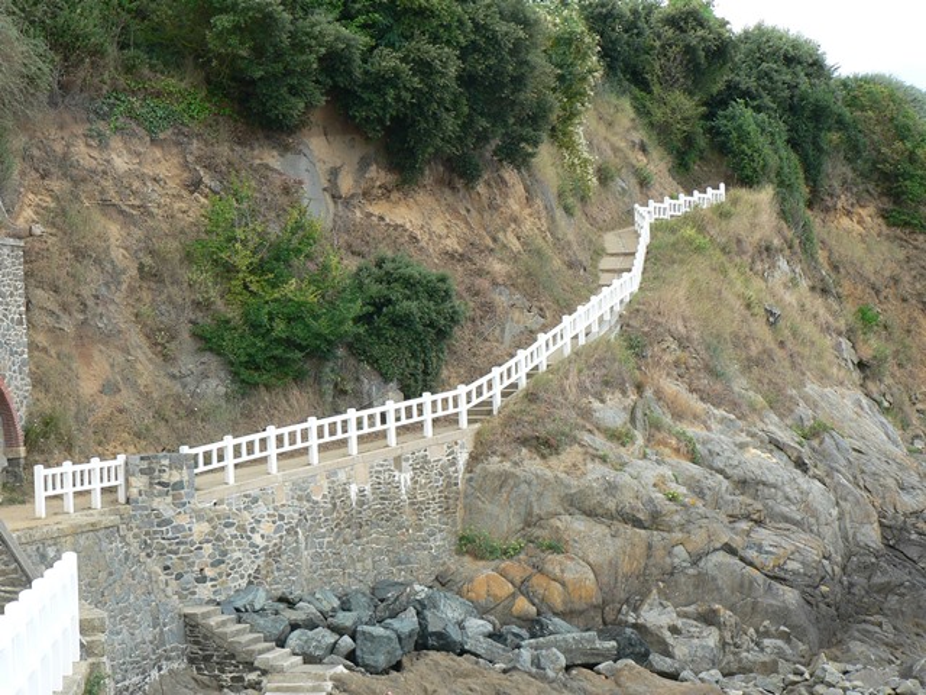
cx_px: 463
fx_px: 2595
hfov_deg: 20.2
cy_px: 348
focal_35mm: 97
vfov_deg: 15.2
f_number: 4
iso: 64
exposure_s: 1/160
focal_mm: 16.5
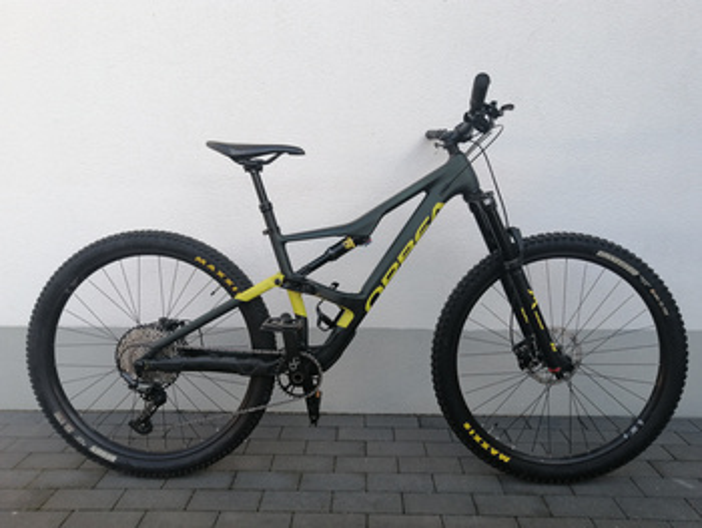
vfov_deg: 53.1
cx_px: 351
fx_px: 528
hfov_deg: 67.3
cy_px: 264
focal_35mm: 26
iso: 50
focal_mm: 3.95
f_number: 1.8
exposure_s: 1/148
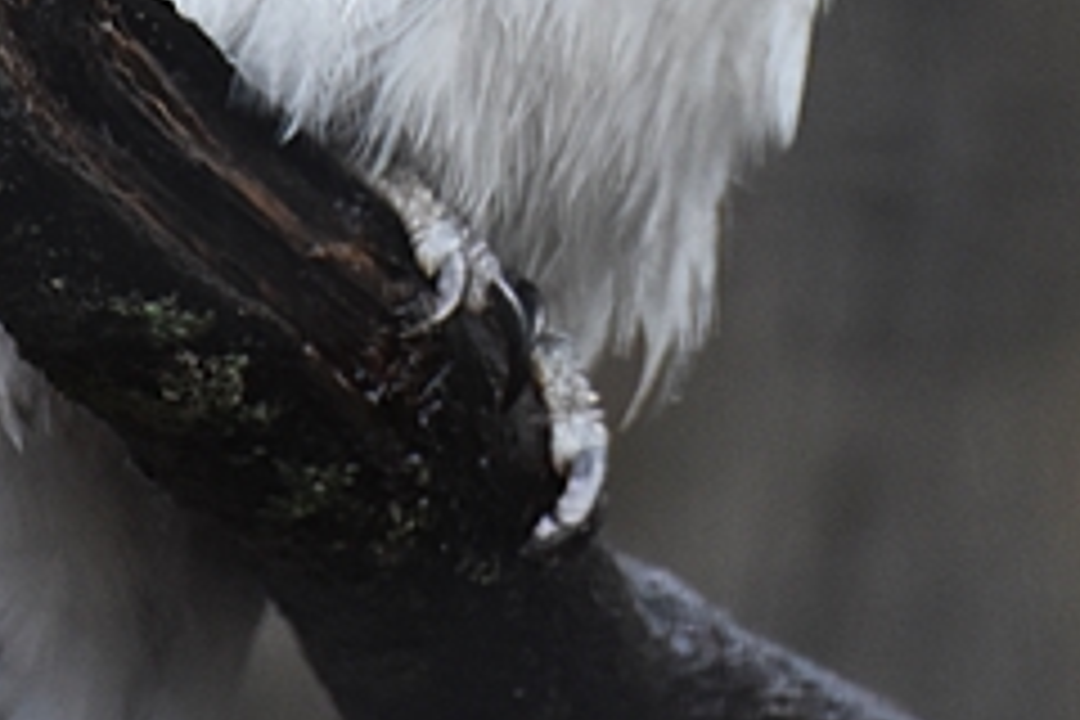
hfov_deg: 2.6
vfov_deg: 1.8
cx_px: 572
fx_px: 23398
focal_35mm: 780
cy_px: -488
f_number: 5.6
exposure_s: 1/125
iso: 1000
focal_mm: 122
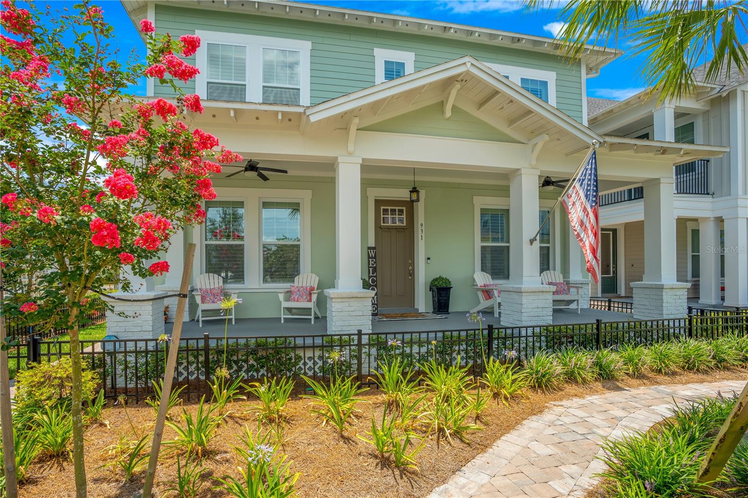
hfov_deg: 96.7
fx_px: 332
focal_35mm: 16
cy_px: 249
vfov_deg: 73.7
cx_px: 374
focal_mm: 16
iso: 100
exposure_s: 1/125
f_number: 8
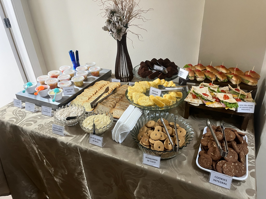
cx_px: 133
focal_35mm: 26
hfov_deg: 67.3
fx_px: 200
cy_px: 100
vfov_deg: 53.1
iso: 320
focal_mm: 5.1
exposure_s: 1/60
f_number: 1.6
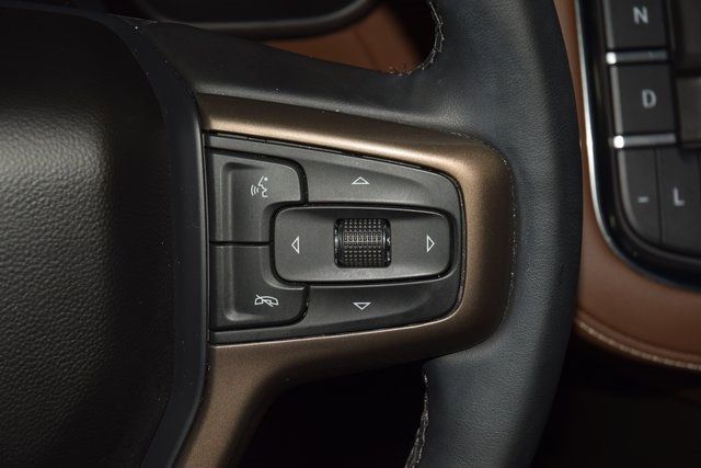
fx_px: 2045
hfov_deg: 19.5
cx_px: 350
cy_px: 234
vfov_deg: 13.0
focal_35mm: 105
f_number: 8
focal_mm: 70
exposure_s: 1/125
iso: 100
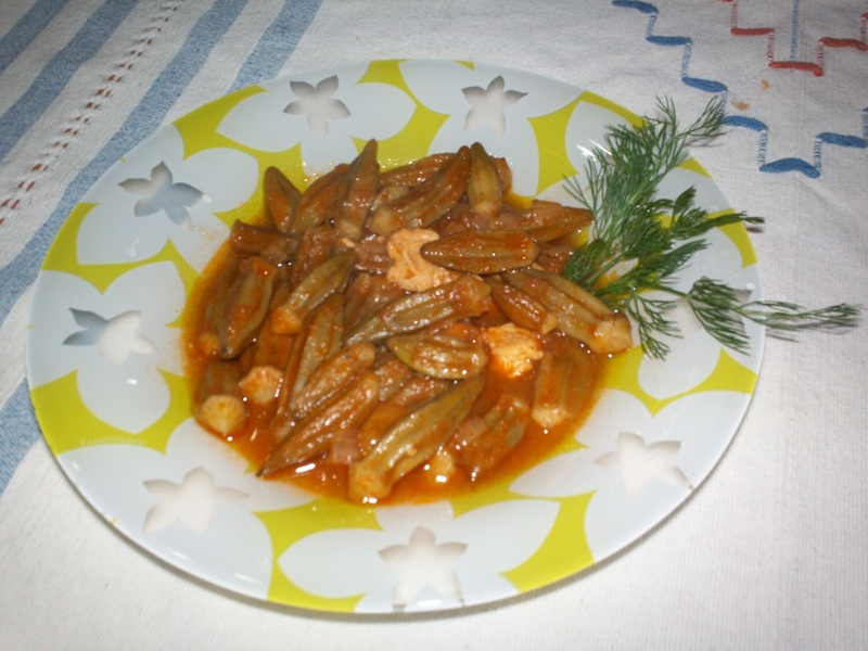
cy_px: 326
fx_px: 953
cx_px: 434
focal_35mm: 38
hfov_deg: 49.0
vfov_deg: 37.7
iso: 80
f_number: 4.5
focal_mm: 6.3
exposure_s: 1/30
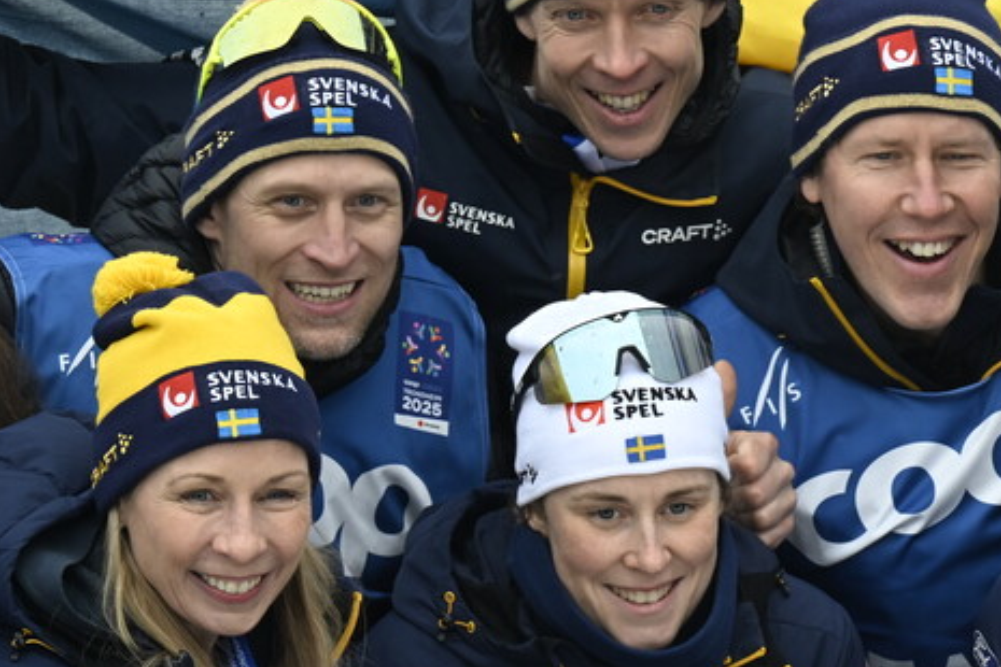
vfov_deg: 2.5
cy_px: 946
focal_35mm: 551
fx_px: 15320
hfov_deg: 3.7
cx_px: 1705
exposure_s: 1/100
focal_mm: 160
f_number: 7.1
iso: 320
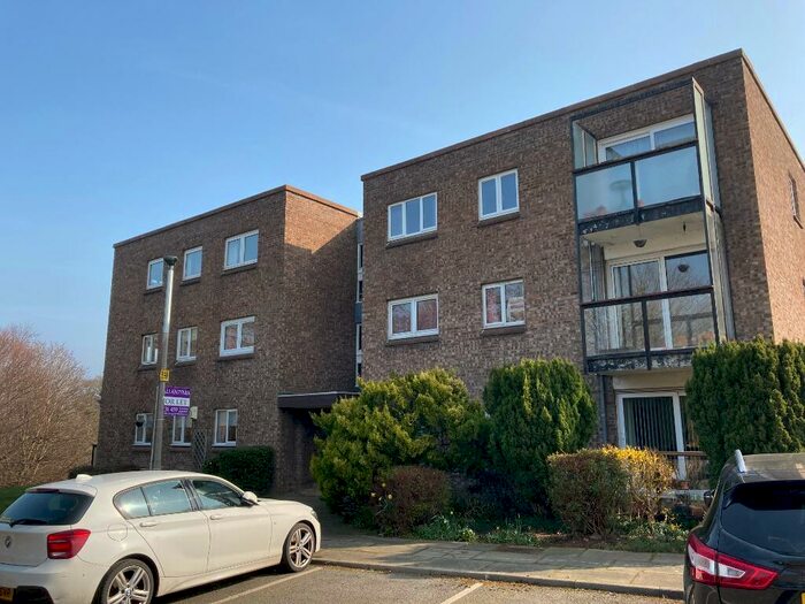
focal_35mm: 28
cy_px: 302
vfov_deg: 49.7
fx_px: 651
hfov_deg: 63.4
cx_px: 402
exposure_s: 1/1091
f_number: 1.8
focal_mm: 3.99
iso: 20
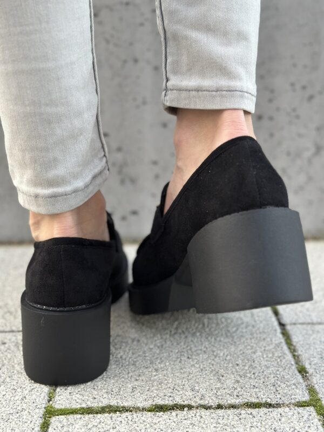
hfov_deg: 30.3
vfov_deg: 39.7
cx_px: 162
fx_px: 599
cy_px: 216
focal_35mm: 48
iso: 125
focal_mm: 6.86
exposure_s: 1/126
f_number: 1.78
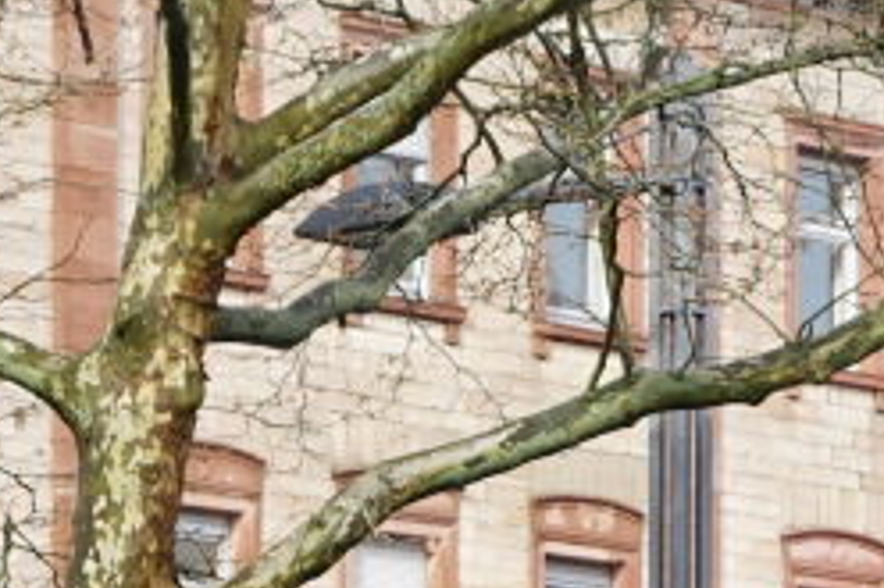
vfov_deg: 3.9
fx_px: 8441
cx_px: 888
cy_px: 1294
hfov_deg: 6.0
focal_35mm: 344
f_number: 4
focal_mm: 26.18
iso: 125
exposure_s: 1/250
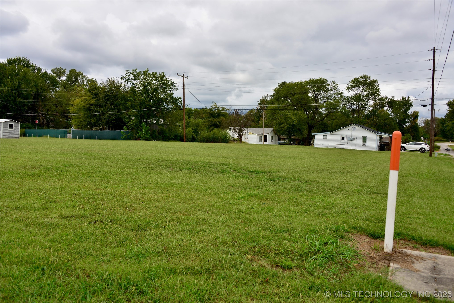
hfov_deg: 65.5
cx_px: 227
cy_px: 152
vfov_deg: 46.4
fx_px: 353
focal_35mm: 28
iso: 320
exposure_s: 1/1600
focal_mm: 28
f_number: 5
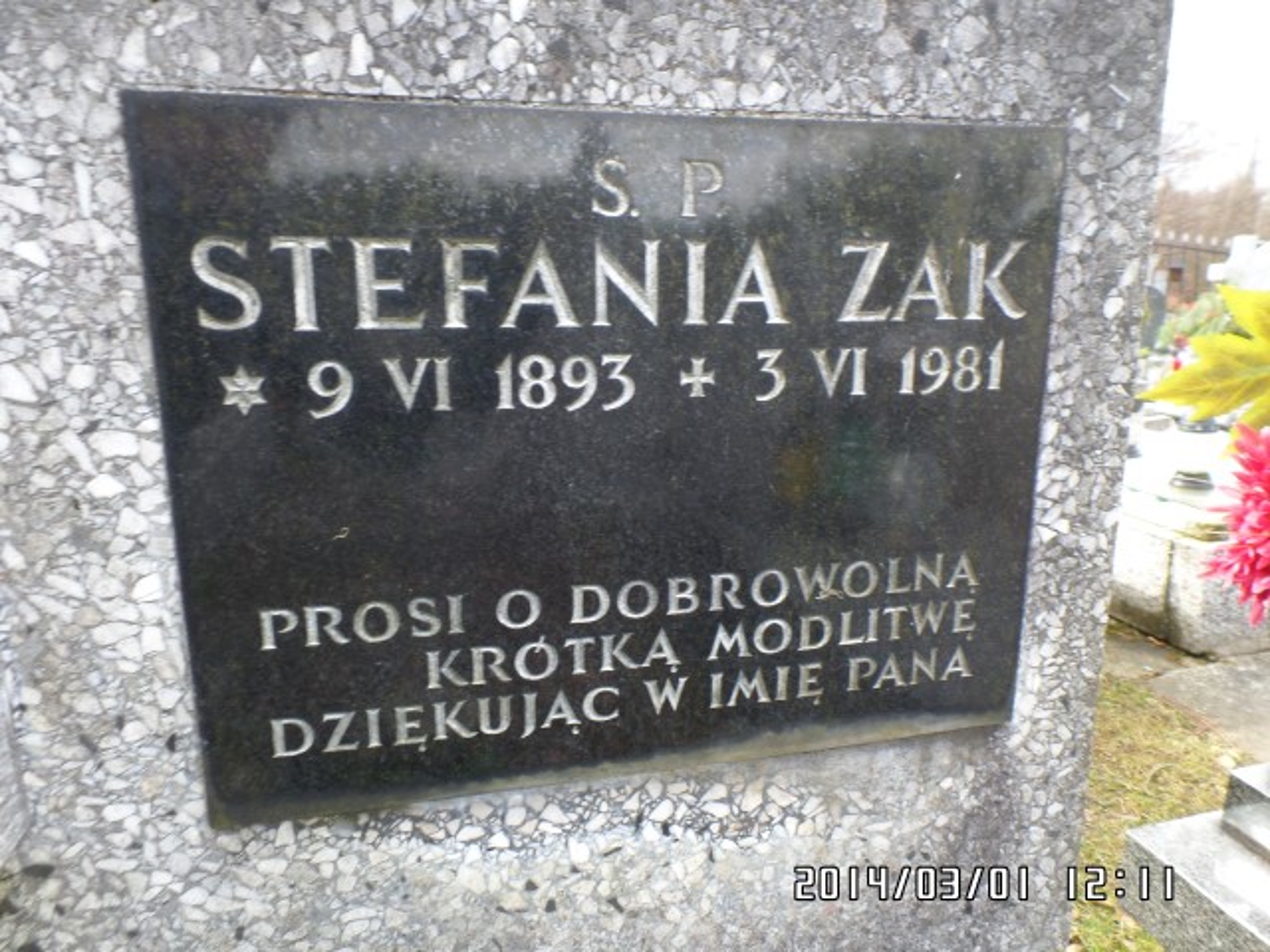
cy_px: 476
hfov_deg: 73.9
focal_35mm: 23
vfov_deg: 58.9
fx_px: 844
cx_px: 635
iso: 100
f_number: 3.5
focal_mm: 4.1
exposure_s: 1/60
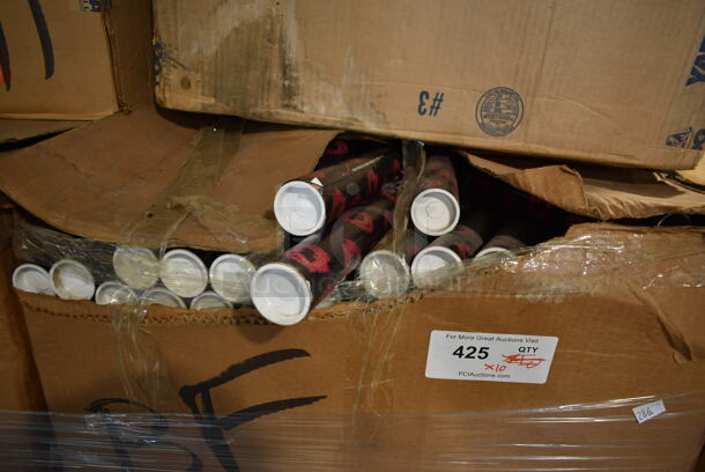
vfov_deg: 48.0
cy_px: 236
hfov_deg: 67.3
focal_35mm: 27
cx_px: 352
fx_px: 529
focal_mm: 18
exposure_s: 1/30
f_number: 3.5
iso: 400
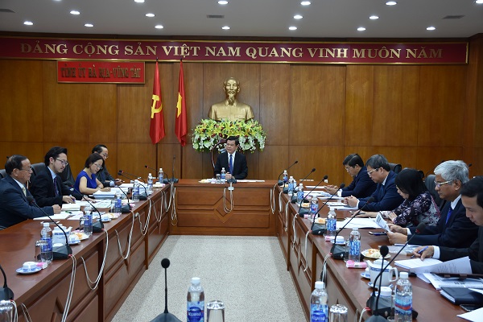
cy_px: 161
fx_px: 604
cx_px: 242
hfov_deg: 43.6
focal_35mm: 45
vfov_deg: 29.9
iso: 800
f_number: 4.5
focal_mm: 30
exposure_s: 1/80
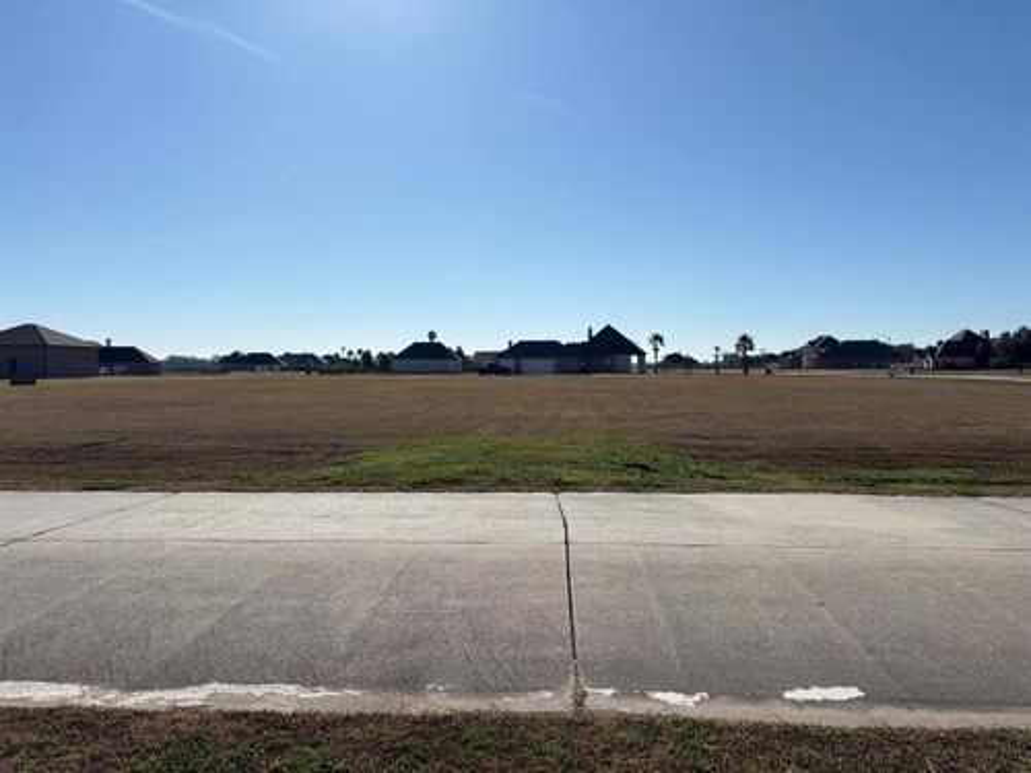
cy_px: 386
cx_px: 516
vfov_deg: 53.1
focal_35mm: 26
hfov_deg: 67.3
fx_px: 774
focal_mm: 5.96
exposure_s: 1/8850
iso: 50
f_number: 1.6
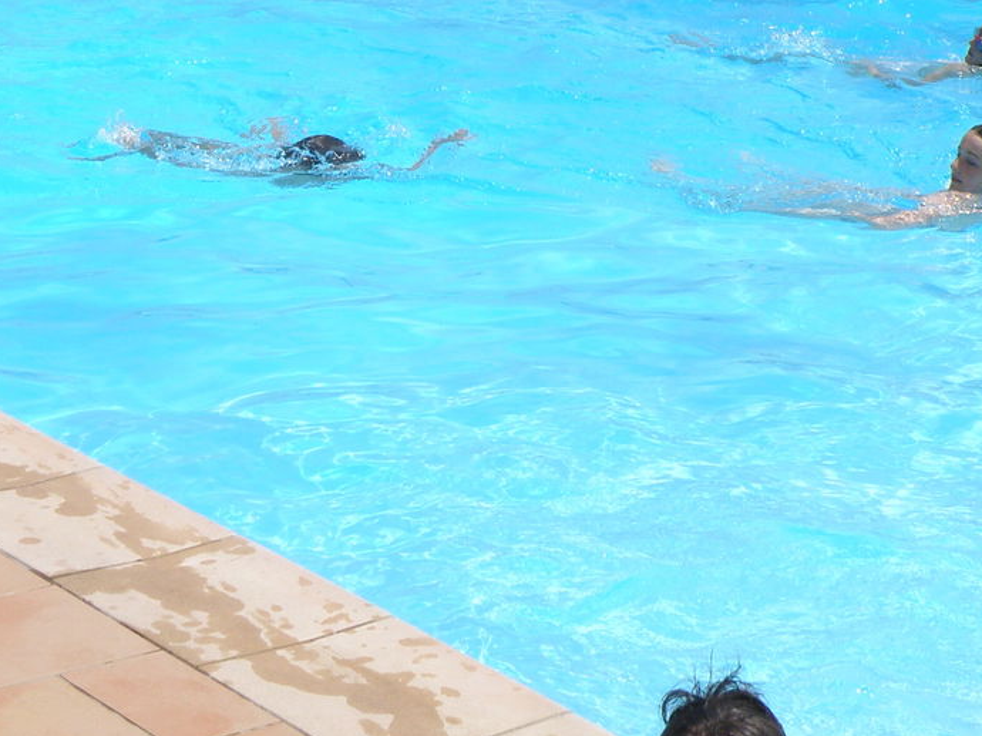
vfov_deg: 12.6
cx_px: 515
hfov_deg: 17.0
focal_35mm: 116
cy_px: -57
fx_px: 3290
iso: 64
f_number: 5.6
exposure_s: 1/500
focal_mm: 8.87
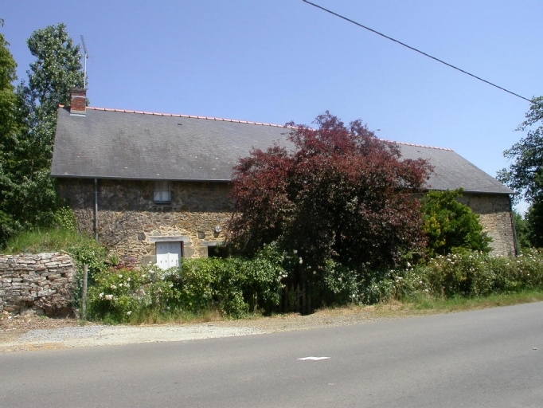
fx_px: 659
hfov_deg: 44.8
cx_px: 272
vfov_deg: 34.4
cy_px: 204
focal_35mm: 42
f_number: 6.9
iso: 100
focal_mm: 8.7
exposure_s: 1/302
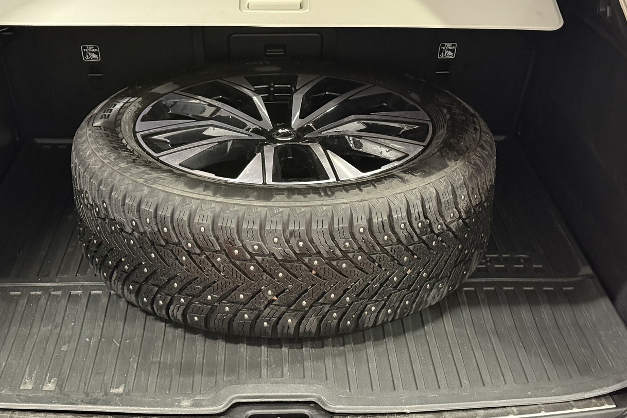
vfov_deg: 23.0
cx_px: 289
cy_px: 170
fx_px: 1028
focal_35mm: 59
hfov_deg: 33.9
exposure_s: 1/35
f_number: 1.78
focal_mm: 6.76
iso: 500
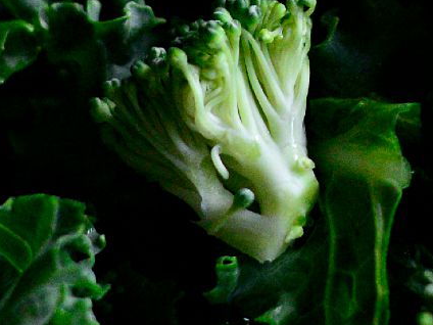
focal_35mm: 376
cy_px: -432
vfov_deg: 3.9
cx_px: 516
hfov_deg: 5.2
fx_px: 4703
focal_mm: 50
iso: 2000
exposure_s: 1/320
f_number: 3.2
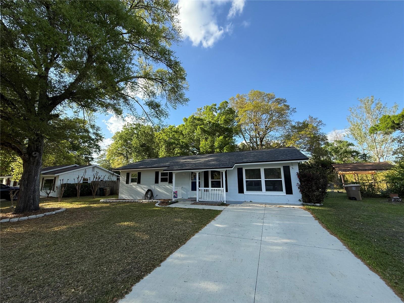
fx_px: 163
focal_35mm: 14
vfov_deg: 85.7
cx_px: 202
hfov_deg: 102.1
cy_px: 152
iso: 64
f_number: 2.2
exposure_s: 1/799
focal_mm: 2.22
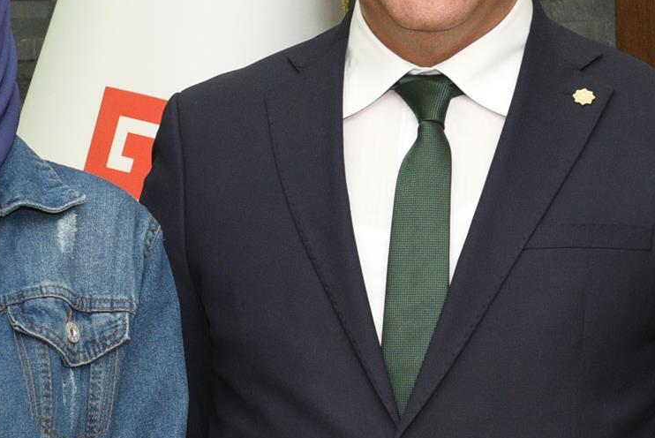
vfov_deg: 6.9
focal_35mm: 198
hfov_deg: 10.4
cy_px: 190
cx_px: 167
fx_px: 3605
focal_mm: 42
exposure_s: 1/200
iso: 800
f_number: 4.5
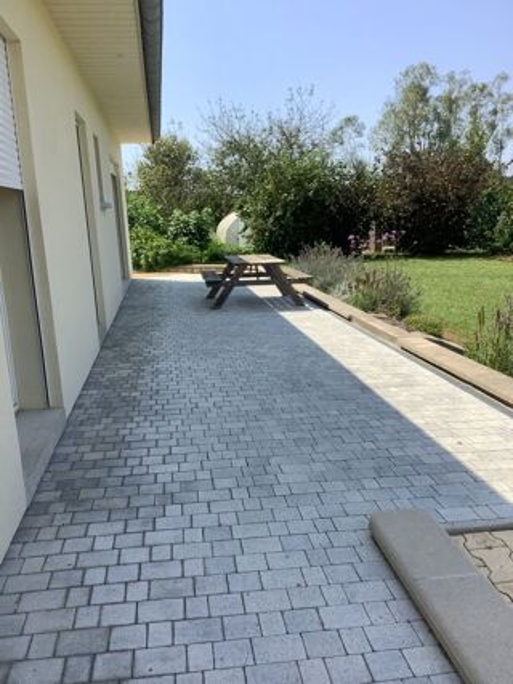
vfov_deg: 58.4
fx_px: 613
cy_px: 342
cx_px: 256
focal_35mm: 31
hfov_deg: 45.4
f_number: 2.4
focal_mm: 3.3
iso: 25
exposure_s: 1/1181
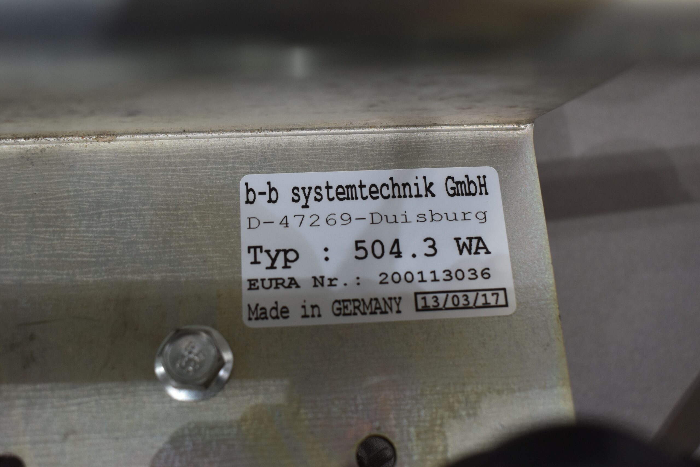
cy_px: 234
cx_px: 350
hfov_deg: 46.4
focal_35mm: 42
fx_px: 817
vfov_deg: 31.9
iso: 400
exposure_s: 1/60
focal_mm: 28
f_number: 5.6
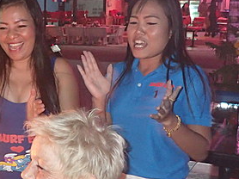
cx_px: -4
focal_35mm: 72
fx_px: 497
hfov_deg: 25.6
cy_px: 102
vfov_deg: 20.4
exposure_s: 1/30
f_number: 2
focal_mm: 4.5
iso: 500
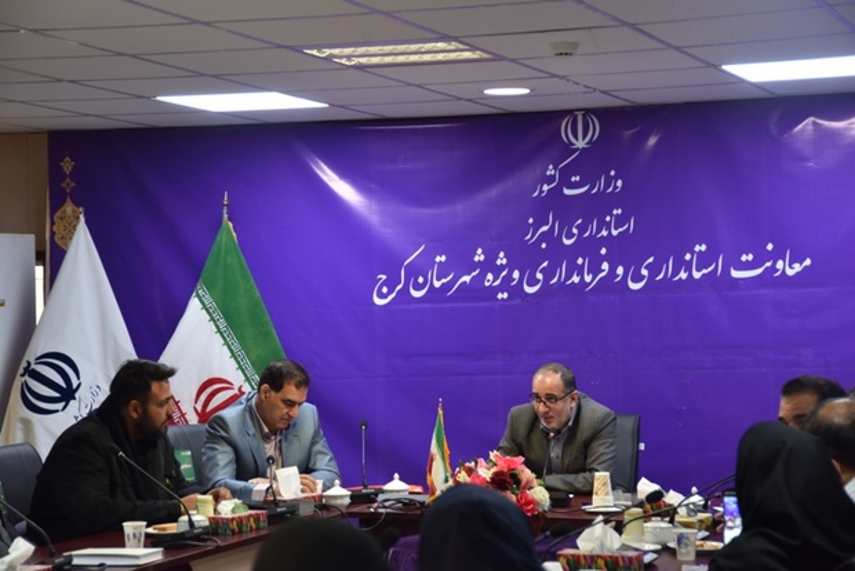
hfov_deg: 24.8
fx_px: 1948
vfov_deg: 16.7
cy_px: 286
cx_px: 428
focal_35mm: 82
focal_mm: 82
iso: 1000
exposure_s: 1/50
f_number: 5.3
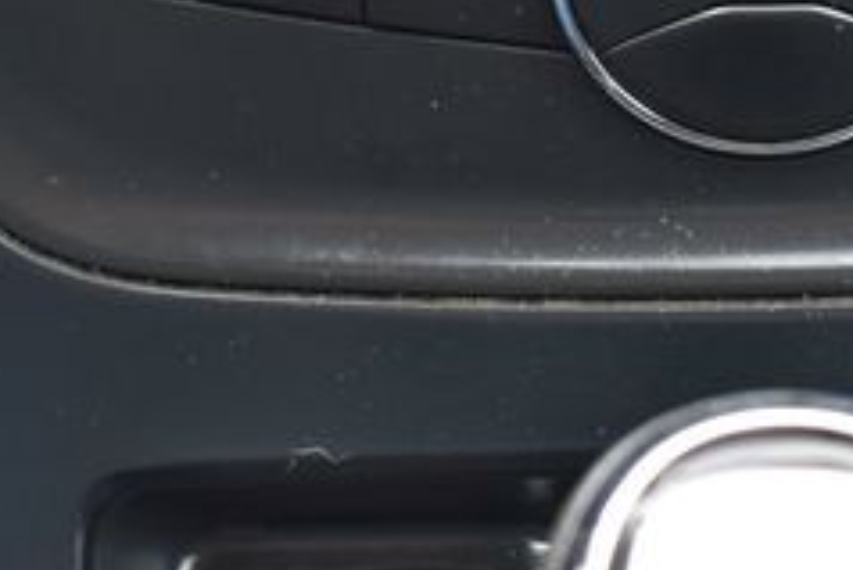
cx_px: 774
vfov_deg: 8.9
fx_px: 3627
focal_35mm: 153
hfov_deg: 13.3
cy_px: -14
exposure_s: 1/15
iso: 450
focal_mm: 38
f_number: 6.3
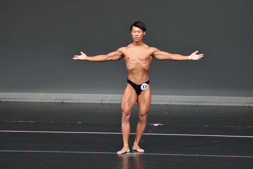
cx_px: 126
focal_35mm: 315
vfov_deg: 4.4
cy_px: 84
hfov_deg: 6.5
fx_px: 2213
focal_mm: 210
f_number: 5.6
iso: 4000
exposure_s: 1/400
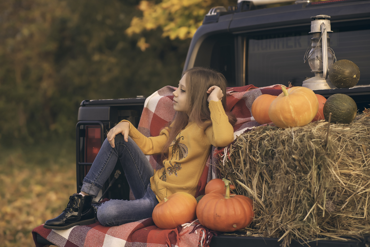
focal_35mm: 100
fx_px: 1028
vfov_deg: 13.7
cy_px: 124
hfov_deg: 20.4
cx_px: 185
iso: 200
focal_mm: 100
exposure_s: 1/400
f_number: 2.8
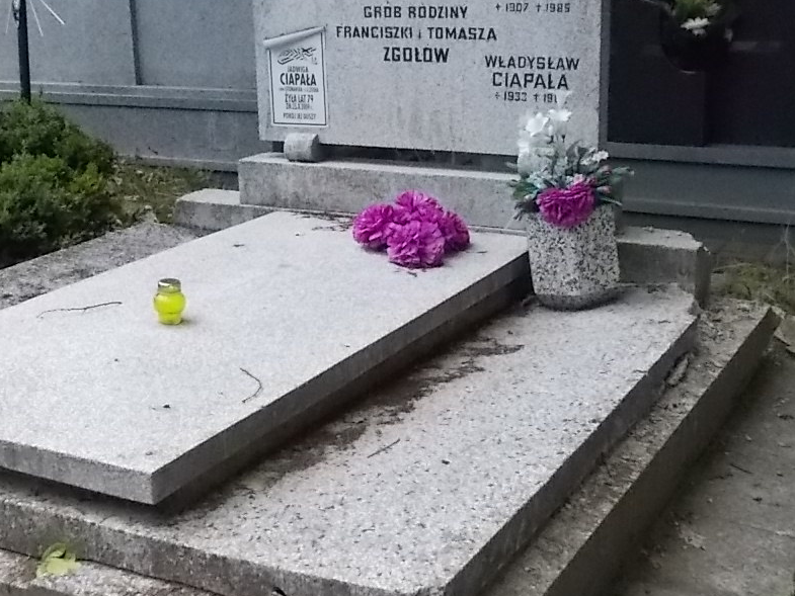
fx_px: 1217
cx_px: 352
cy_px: 261
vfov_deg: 27.5
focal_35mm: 53
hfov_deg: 36.1
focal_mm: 4.6
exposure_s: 1/250
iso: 400
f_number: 8
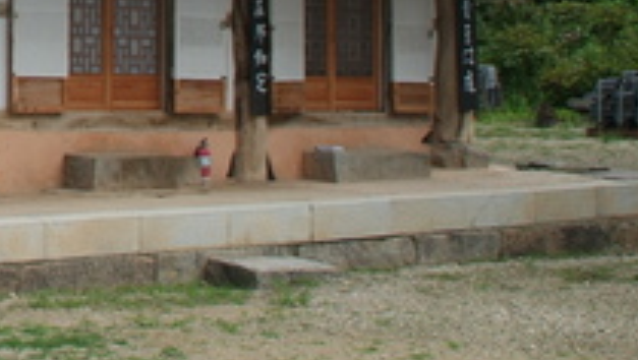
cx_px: -240
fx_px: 1778
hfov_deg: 18.6
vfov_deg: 11.2
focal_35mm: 105
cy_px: -146
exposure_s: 1/180
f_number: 6.7
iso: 100
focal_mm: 20
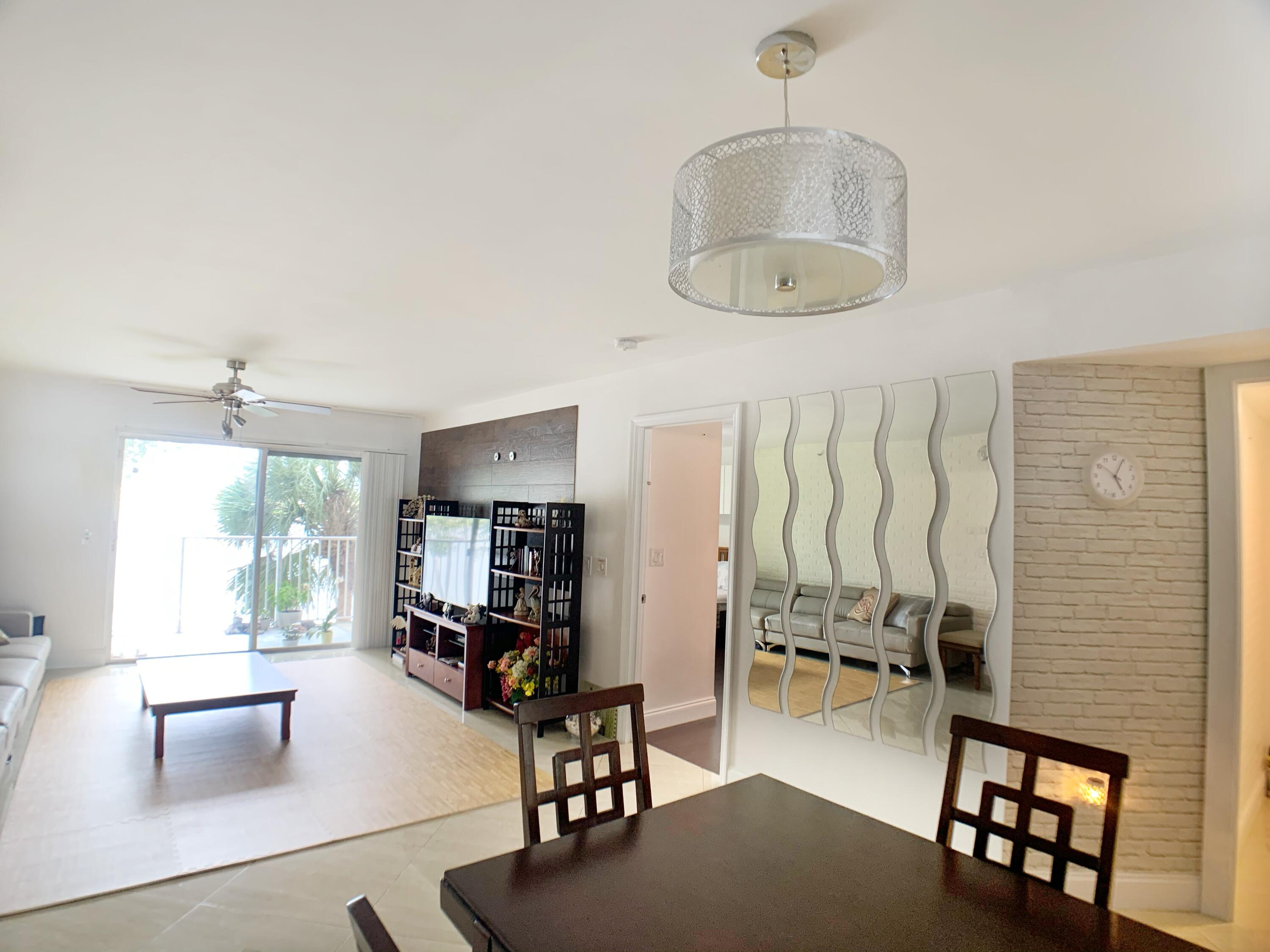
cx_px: 635
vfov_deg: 53.1
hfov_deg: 67.3
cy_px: 476
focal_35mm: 26
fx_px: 954
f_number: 1.8
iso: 125
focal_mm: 4.25
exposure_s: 1/60
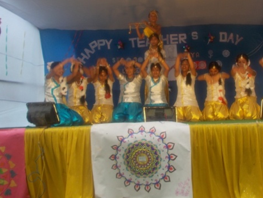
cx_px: 170
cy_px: 64
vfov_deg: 39.2
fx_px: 274
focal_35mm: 36
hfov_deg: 50.6
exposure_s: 1/40
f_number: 3.2
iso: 80
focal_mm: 4.6
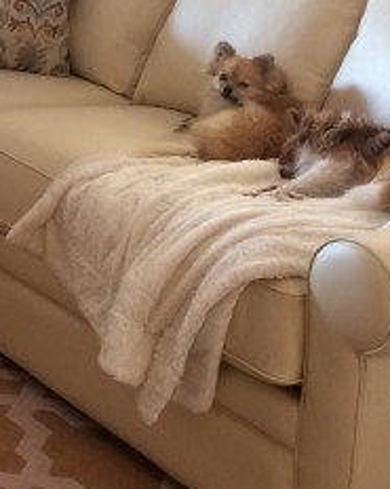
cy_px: 98
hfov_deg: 15.1
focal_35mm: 99
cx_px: -58
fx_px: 1431
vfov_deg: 19.2
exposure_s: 1/30
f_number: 2.2
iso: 160
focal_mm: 4.12
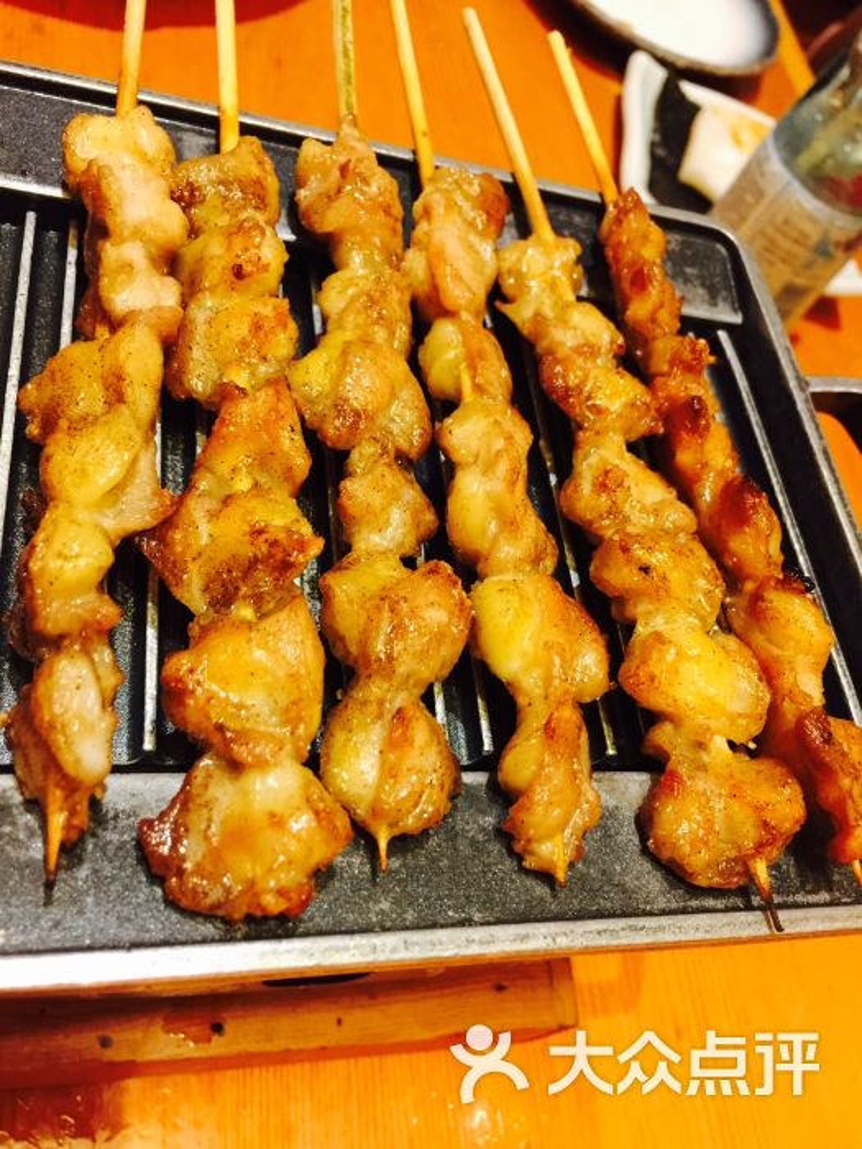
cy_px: 574
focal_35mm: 29
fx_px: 963
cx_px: 431
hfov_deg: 48.2
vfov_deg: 61.7
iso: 160
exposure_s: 1/17
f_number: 2.2
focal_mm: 4.15
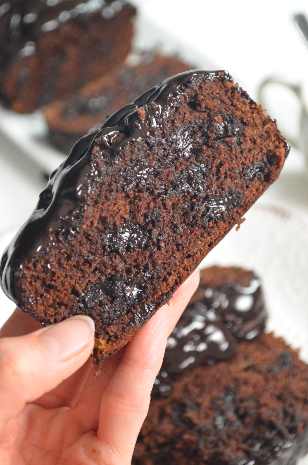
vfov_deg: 28.1
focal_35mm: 72
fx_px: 928
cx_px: 154
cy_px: 232
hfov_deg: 18.8
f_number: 5.3
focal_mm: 48
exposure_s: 1/13
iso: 1600
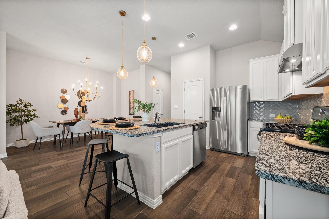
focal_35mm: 14
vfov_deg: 81.2
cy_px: 110
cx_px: 164
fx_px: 128
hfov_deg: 104.3
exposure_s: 1.6
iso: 250
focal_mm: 14
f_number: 8
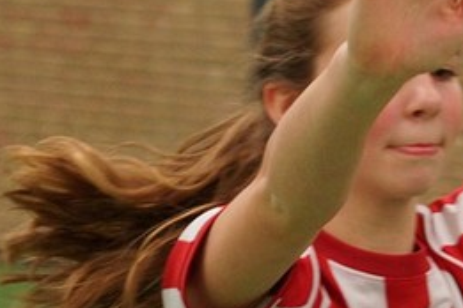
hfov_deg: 6.9
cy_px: 127
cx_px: 632
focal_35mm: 294
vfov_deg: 4.7
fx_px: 3781
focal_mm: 50
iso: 800
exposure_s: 1/200
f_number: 2.8
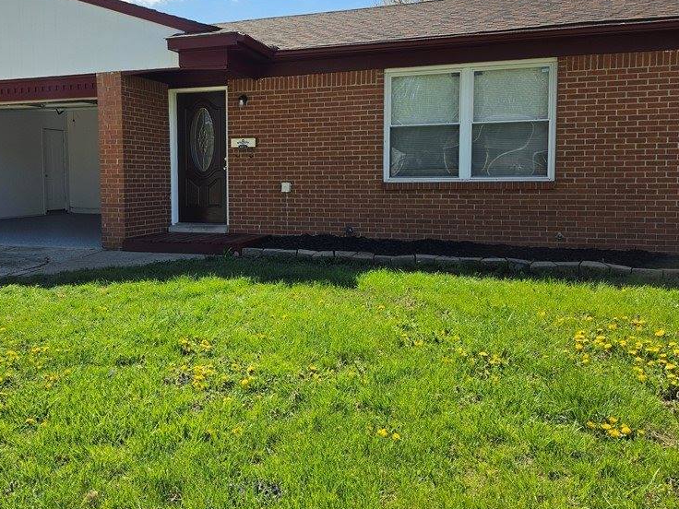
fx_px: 628
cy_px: 222
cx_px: 268
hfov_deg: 56.3
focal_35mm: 32
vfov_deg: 44.1
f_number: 1.4
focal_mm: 6.5
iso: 64
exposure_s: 1/7939
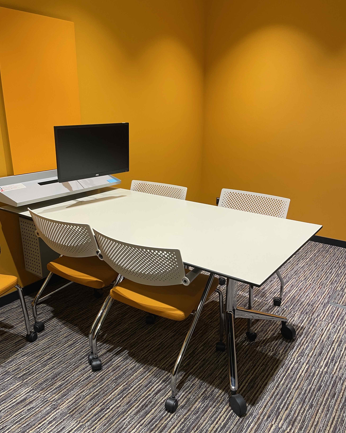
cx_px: 175
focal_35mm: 28
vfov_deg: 62.2
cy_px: 229
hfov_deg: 51.5
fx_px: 358
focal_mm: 4.2
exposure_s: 1/50
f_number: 1.6
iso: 80
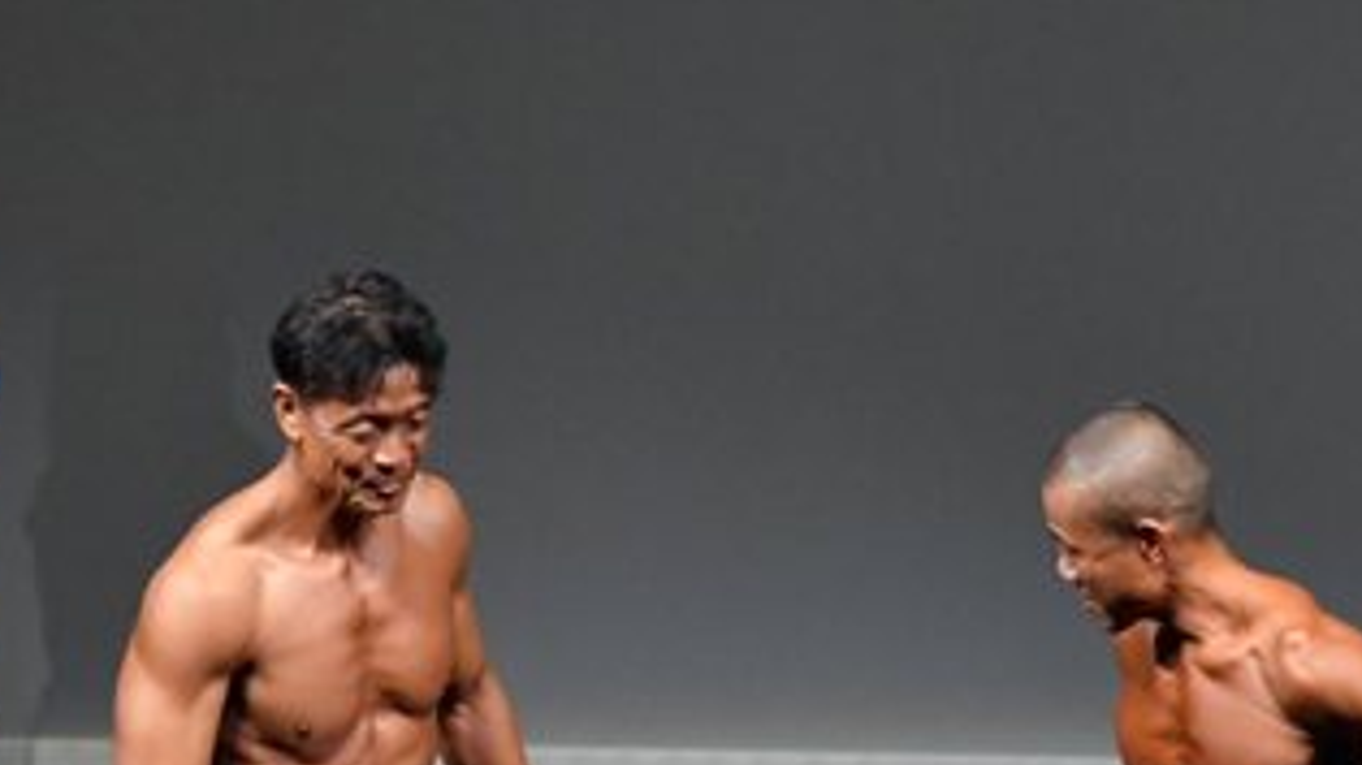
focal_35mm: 619
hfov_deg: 3.5
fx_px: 22349
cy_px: 670
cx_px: 776
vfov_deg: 2.0
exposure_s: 1/400
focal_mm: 160
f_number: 5.6
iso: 5000
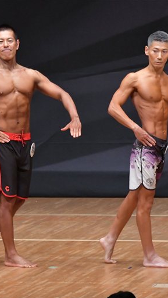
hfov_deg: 2.8
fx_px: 3378
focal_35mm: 427
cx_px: 24
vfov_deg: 5.1
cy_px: 149
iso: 6400
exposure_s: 1/400
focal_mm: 180
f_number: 5.6
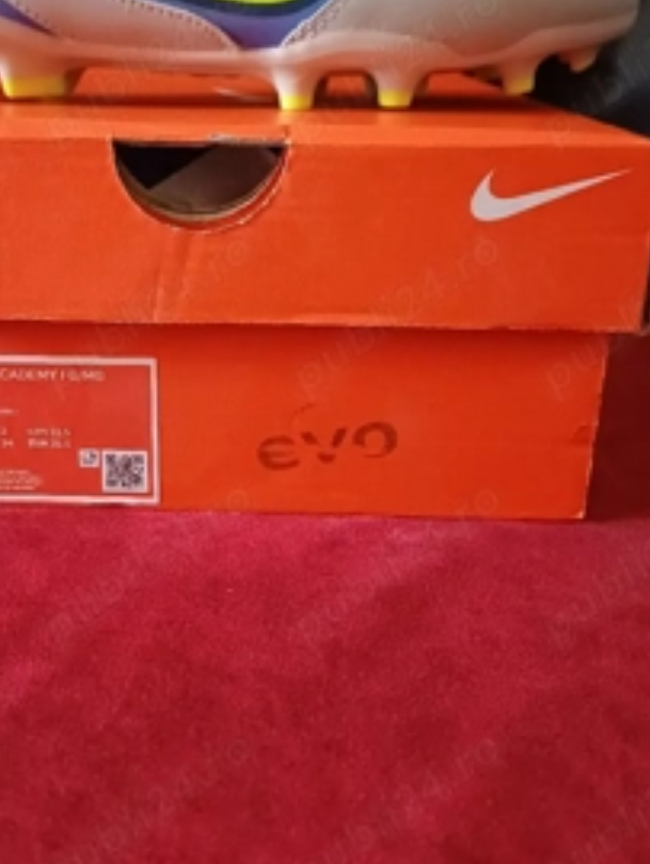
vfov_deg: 49.8
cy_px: 352
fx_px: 925
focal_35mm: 37
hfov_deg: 38.2
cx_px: 211
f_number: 1.8
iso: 1600
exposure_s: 1/20
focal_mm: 4.65
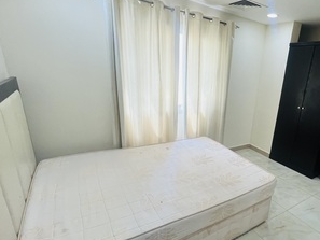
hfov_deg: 78.3
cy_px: 136
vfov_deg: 65.7
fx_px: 185
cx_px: 220
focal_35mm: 20
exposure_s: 1/100
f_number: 1.8
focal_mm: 1.57
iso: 100
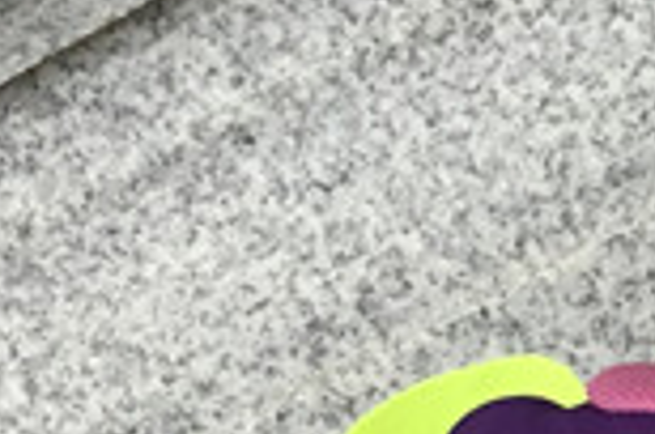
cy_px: 1062
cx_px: 1165
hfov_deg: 10.3
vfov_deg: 6.8
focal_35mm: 189
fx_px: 3432
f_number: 2.4
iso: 25
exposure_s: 1/209
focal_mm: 3.3
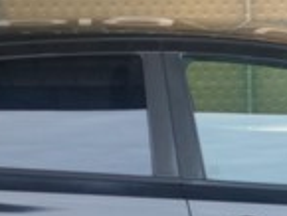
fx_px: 1145
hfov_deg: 14.2
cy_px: 262
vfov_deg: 10.6
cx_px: 204
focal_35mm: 138
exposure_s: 1/202
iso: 40
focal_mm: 5.23
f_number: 1.8
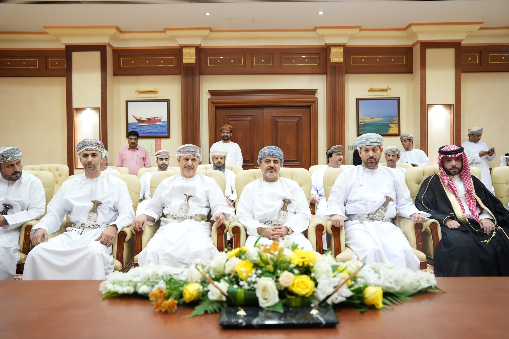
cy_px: 170
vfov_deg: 44.8
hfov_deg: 63.5
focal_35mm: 29
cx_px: 254
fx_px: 411
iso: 3200
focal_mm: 29.1
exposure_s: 1/125
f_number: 3.5
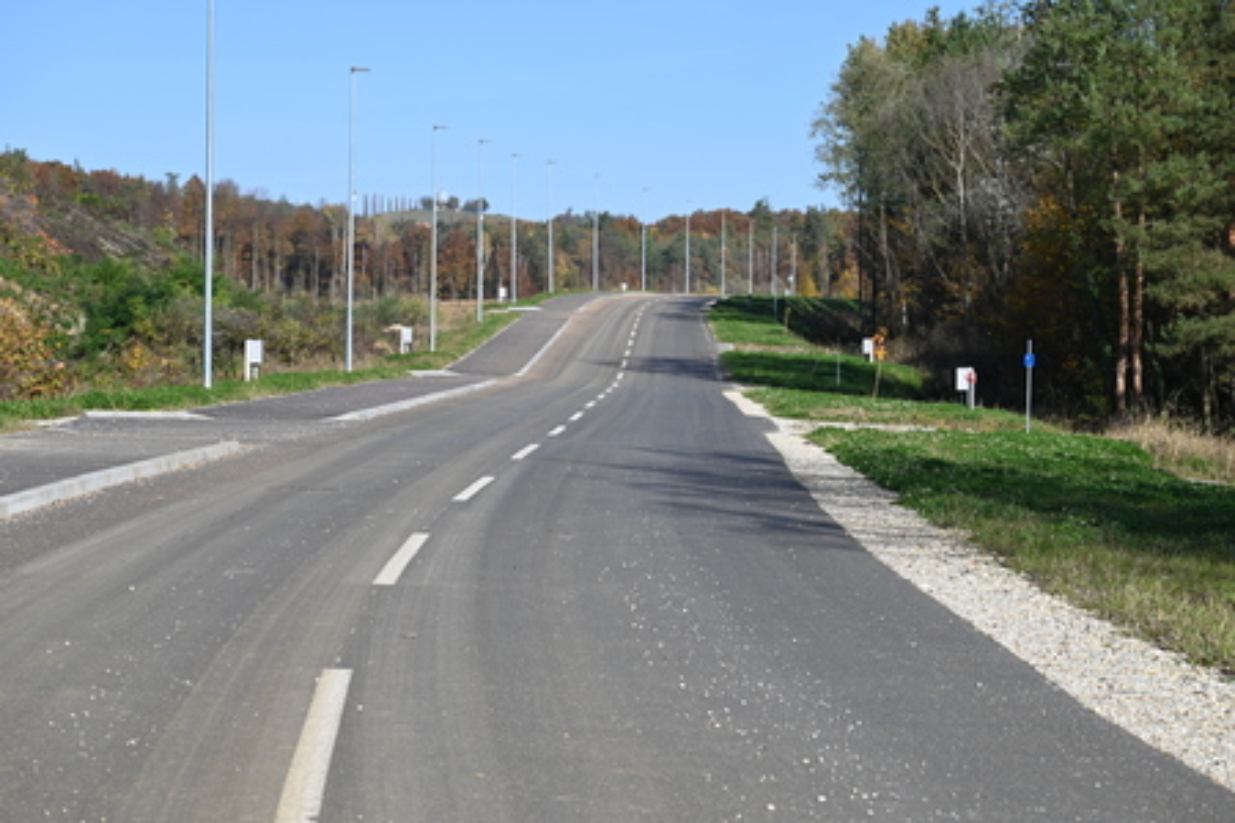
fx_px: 3259
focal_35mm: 95
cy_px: 412
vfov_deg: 14.4
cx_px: 618
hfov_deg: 21.5
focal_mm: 95
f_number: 7.1
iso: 100
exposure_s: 1/400
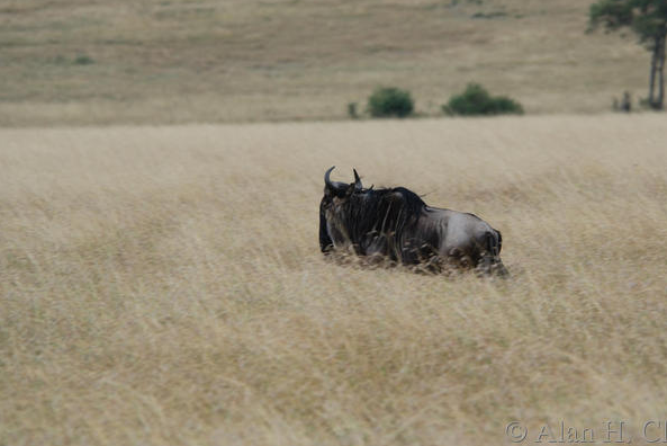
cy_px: 195
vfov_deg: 3.7
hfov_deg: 5.5
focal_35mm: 372
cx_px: 375
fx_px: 6895
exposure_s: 1/125
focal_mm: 210
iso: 100
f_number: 5.3
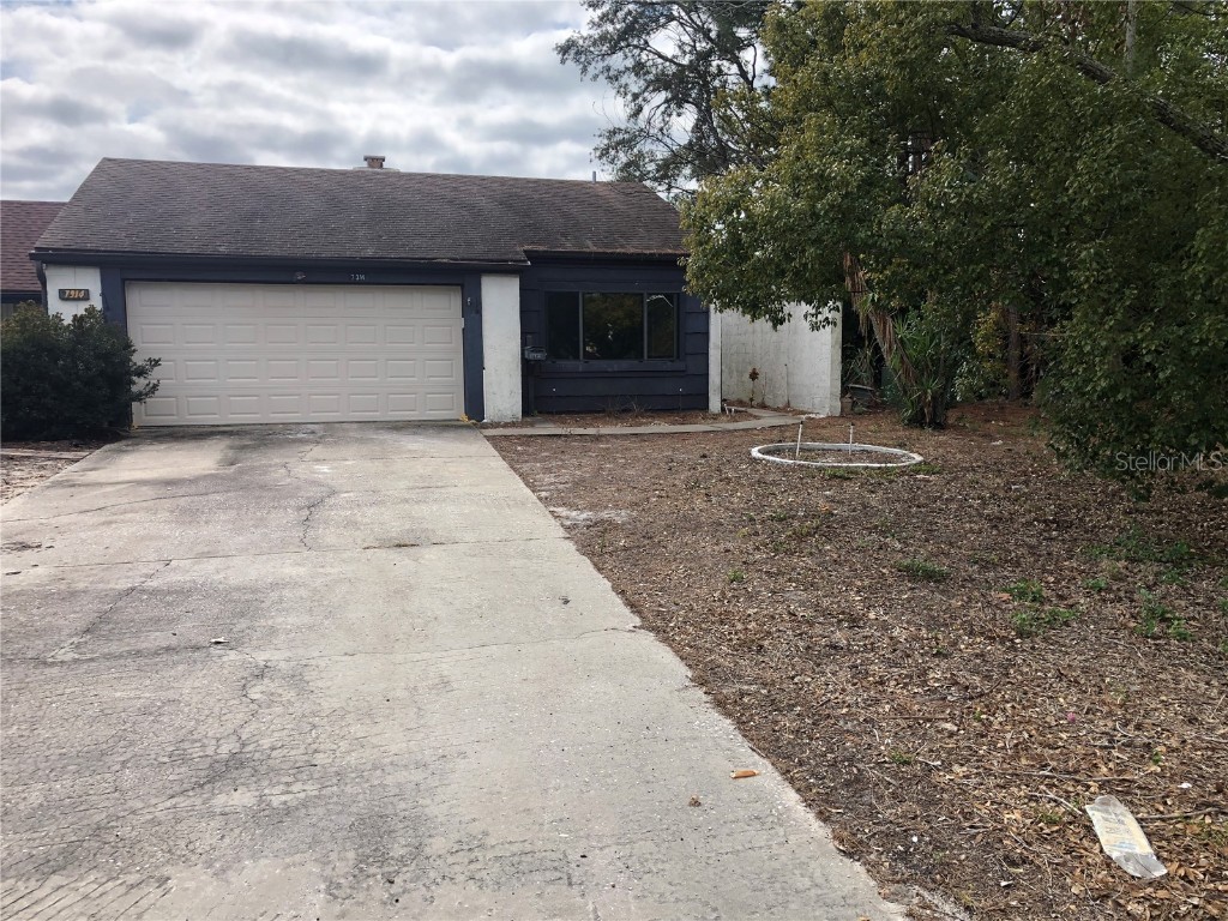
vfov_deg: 49.7
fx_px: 993
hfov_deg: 63.4
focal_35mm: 28
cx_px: 614
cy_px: 460
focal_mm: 3.99
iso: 20
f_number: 1.8
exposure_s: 1/1000
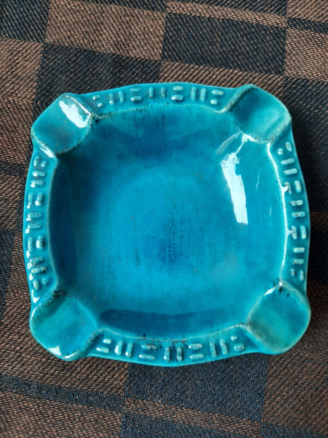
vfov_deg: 69.4
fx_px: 316
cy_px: 219
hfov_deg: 54.9
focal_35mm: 25
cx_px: 164
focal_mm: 4.6
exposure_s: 1/50
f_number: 2
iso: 250
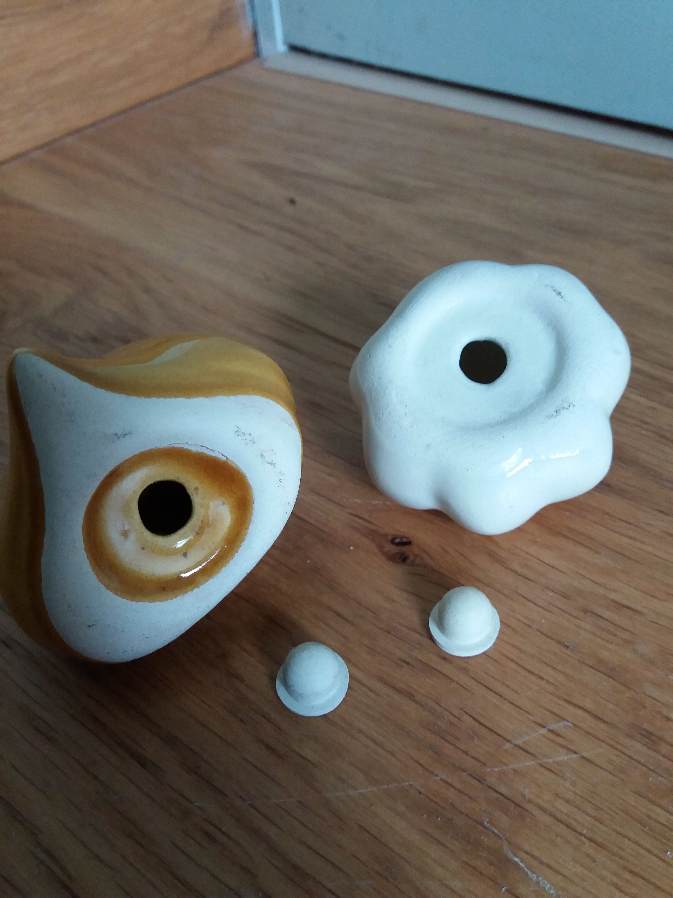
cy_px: 449
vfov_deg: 63.4
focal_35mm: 28
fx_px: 726
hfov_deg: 49.7
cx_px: 336
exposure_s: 1/25
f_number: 1.9
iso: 160
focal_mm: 3.7
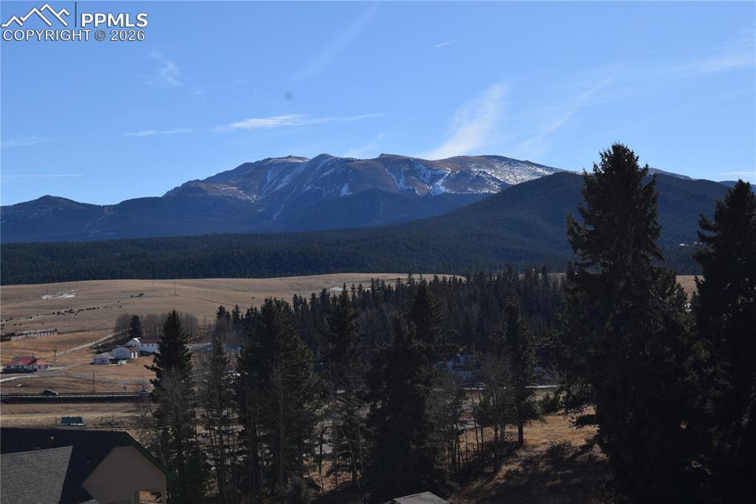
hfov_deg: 27.0
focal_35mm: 75
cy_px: 252
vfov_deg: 18.2
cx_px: 378
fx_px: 1574
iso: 100
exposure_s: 1/200
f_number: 11
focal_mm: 50
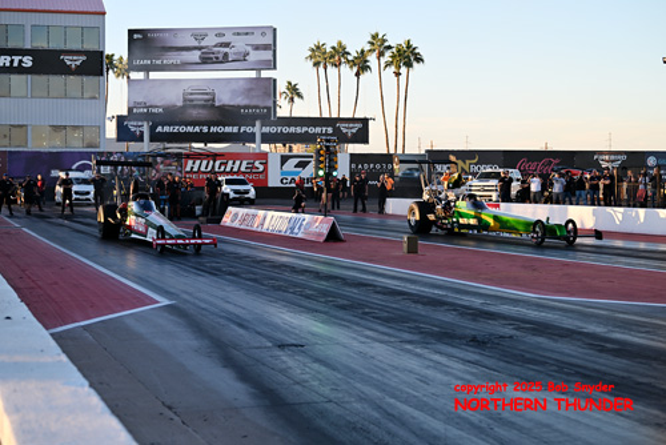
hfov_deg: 28.8
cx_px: 333
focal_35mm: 70
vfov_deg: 19.5
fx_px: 1296
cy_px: 222
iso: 500
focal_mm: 70
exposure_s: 1/1000
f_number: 4
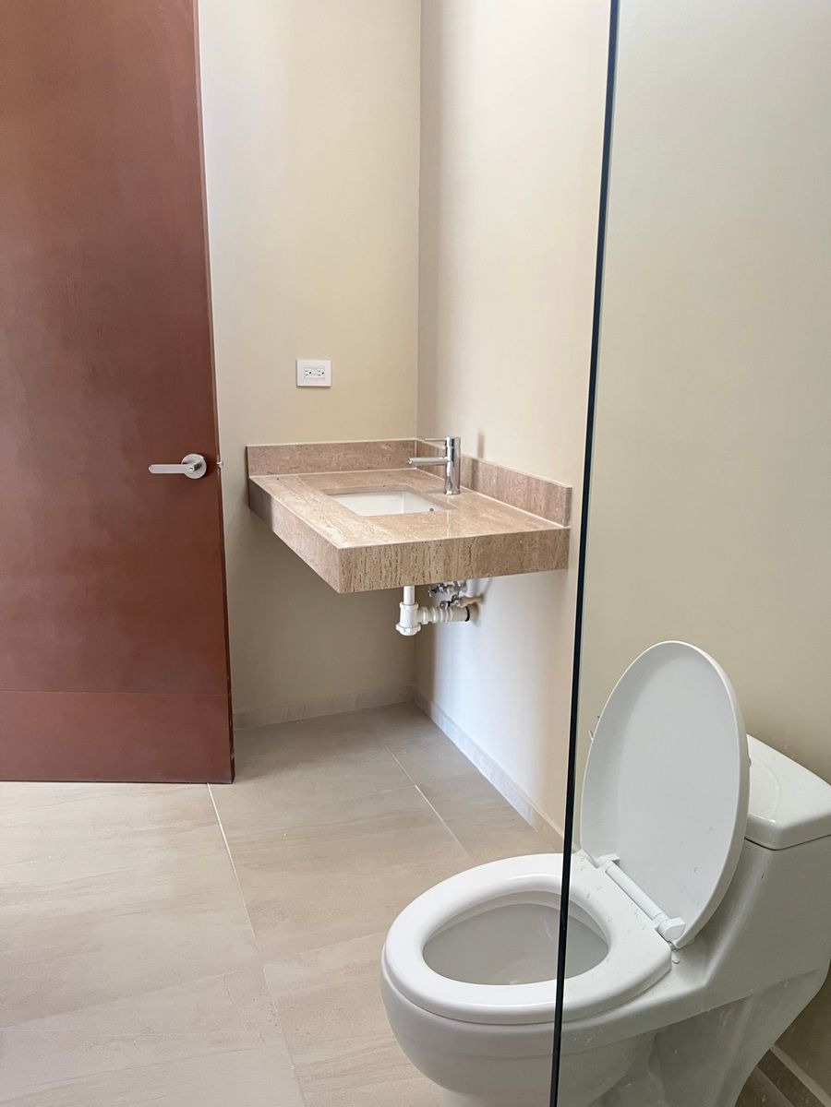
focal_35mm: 26
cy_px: 554
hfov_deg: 53.1
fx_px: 832
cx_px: 416
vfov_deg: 67.3
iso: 250
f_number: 1.6
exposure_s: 1/60
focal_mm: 5.1
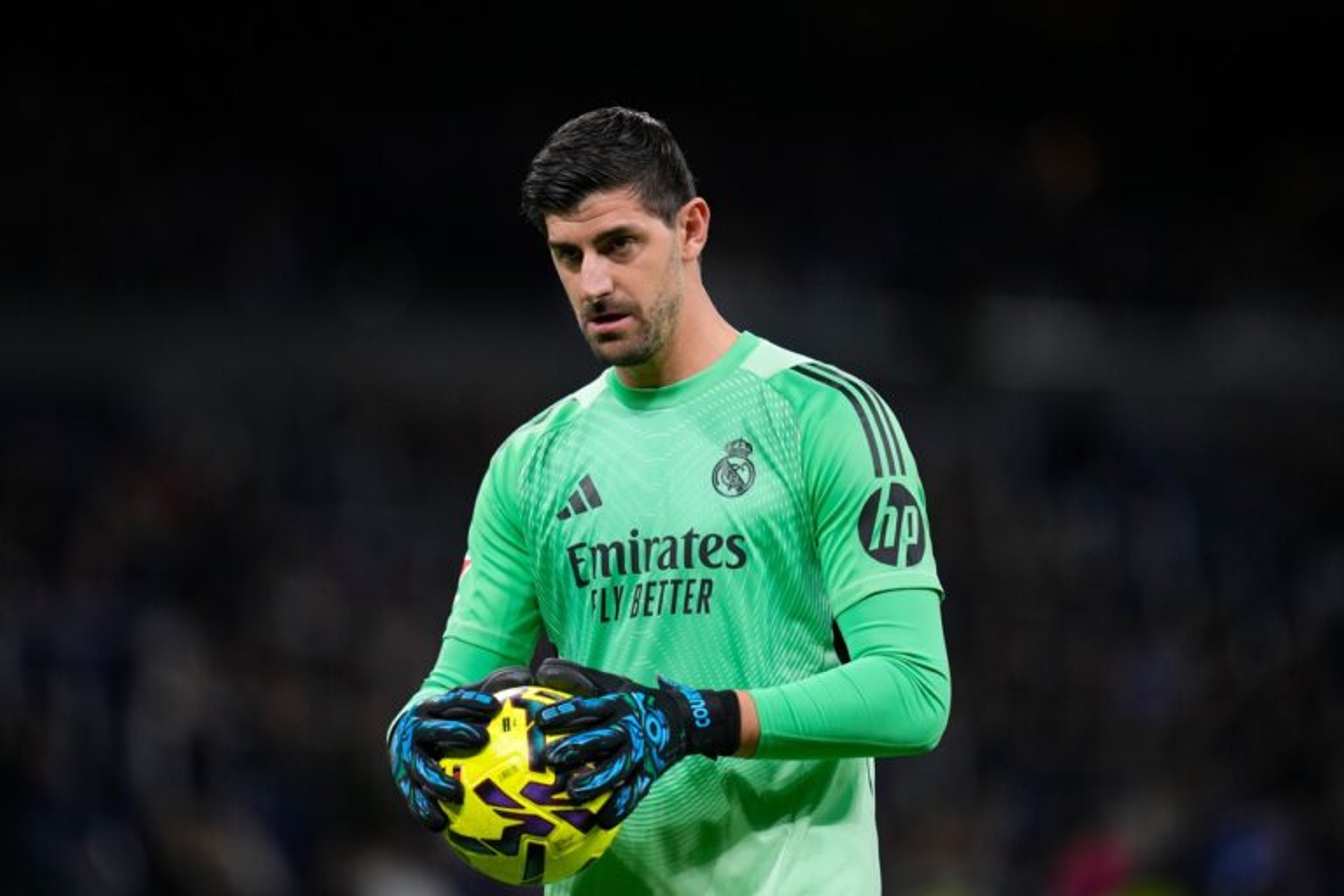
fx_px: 14932
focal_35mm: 400
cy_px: 448
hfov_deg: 5.2
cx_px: 672
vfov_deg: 3.4
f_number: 2.8
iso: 2000
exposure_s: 1/2000
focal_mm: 400
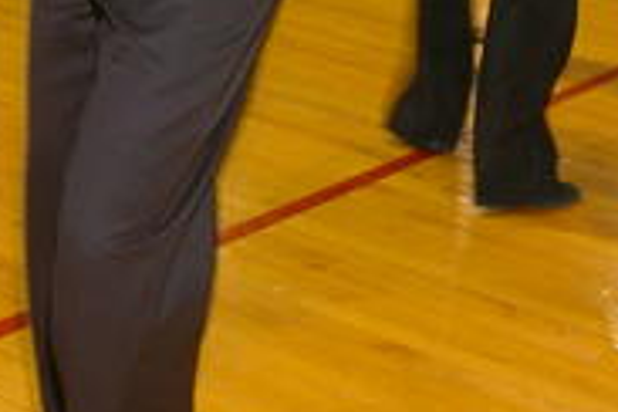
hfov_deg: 19.4
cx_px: 192
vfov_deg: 12.7
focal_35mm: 105
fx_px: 1802
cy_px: -101
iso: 250
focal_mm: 20
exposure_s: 1/30
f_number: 4
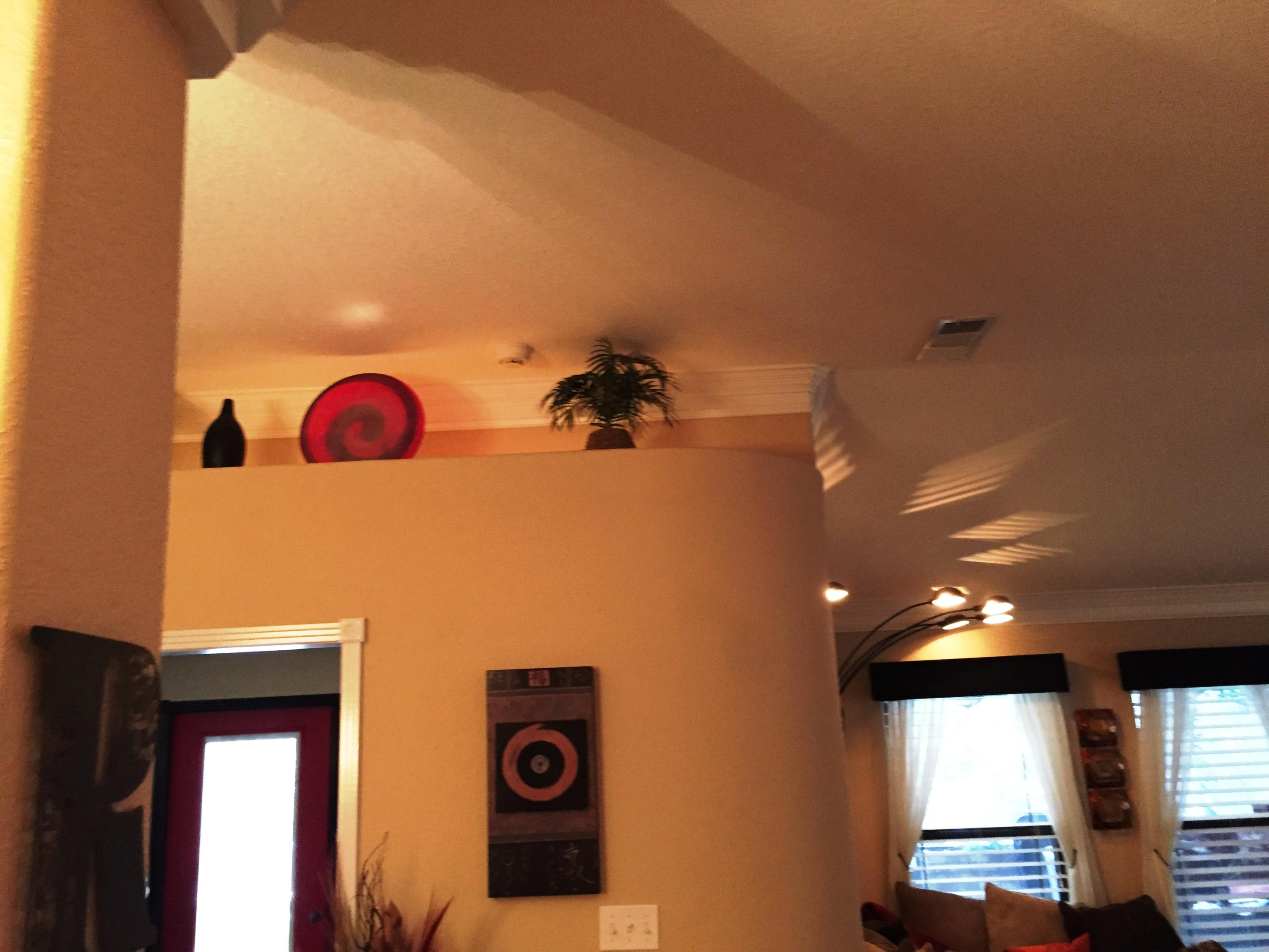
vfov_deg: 48.2
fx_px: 1063
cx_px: 634
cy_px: 476
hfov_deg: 61.7
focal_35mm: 29
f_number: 2.2
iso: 250
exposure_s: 1/15
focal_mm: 4.15
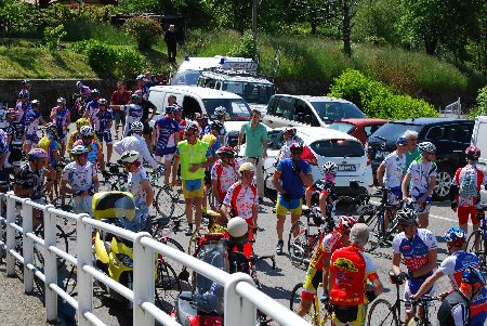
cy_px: 163
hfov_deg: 24.6
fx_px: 1117
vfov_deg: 16.6
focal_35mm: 82
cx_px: 244
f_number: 10
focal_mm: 55
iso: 100
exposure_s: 1/125
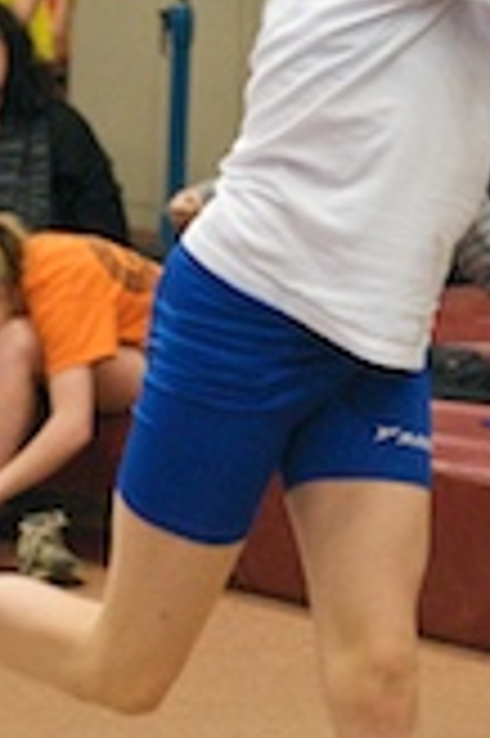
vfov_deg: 6.4
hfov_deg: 4.3
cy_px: 202
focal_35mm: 320
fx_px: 6547
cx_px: 429
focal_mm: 70
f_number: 4.5
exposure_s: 1/125
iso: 3200
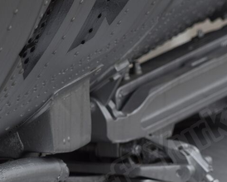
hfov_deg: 3.1
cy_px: 133
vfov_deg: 2.5
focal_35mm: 620
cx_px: 103
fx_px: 4167
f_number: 5.6
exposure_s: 1/500
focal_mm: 165
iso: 200
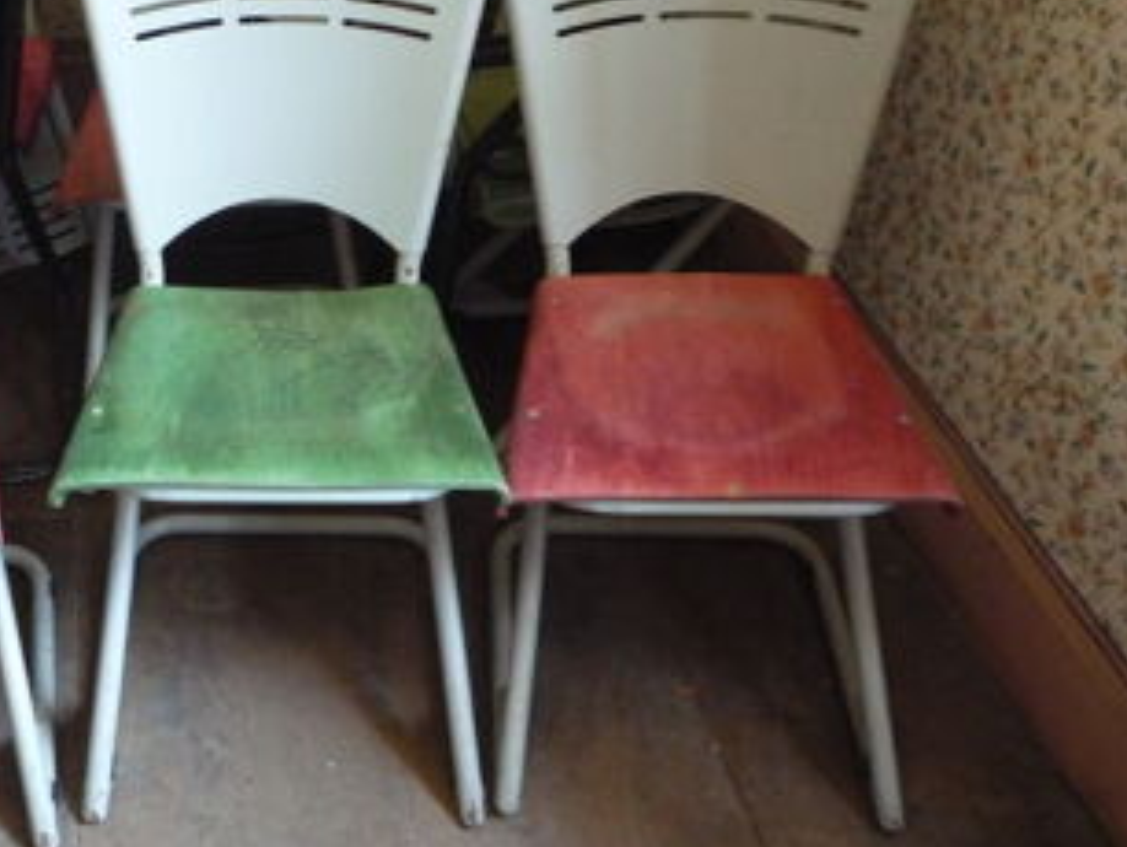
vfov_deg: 30.7
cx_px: 258
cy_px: 280
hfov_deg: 39.1
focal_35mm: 47
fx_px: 1531
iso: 400
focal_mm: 5.2
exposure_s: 1/10
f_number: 3.3
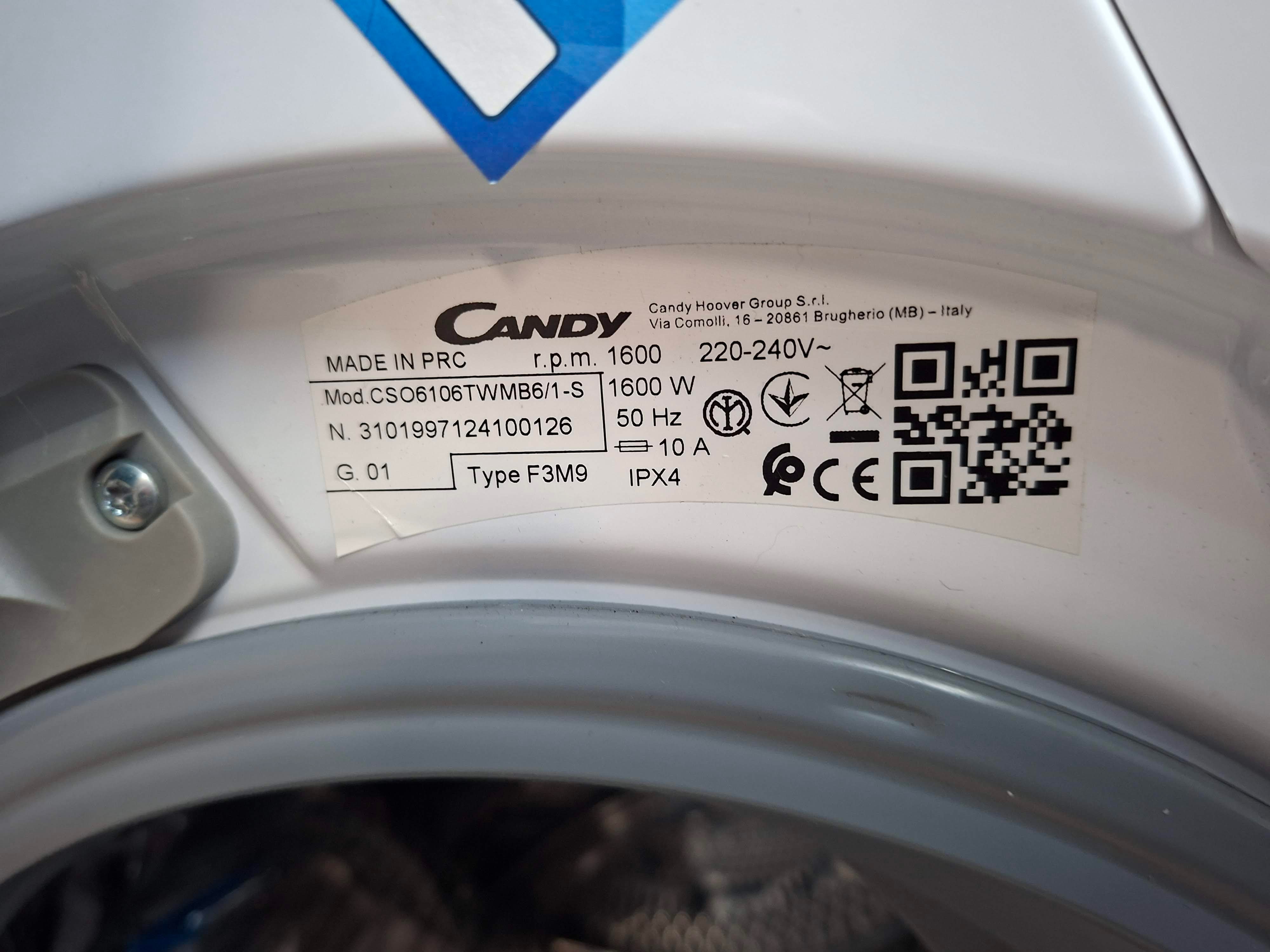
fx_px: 844
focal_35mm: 23
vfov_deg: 58.9
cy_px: 476
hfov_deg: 73.9
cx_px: 635
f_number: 1.8
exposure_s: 1/24
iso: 320
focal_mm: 5.54
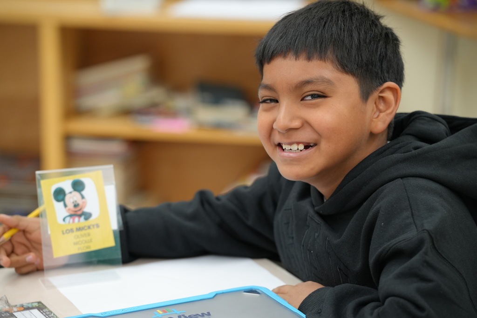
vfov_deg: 10.1
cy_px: 159
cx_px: 238
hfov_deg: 15.1
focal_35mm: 135
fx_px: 1794
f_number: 4
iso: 1250
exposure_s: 1/160
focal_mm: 135.4
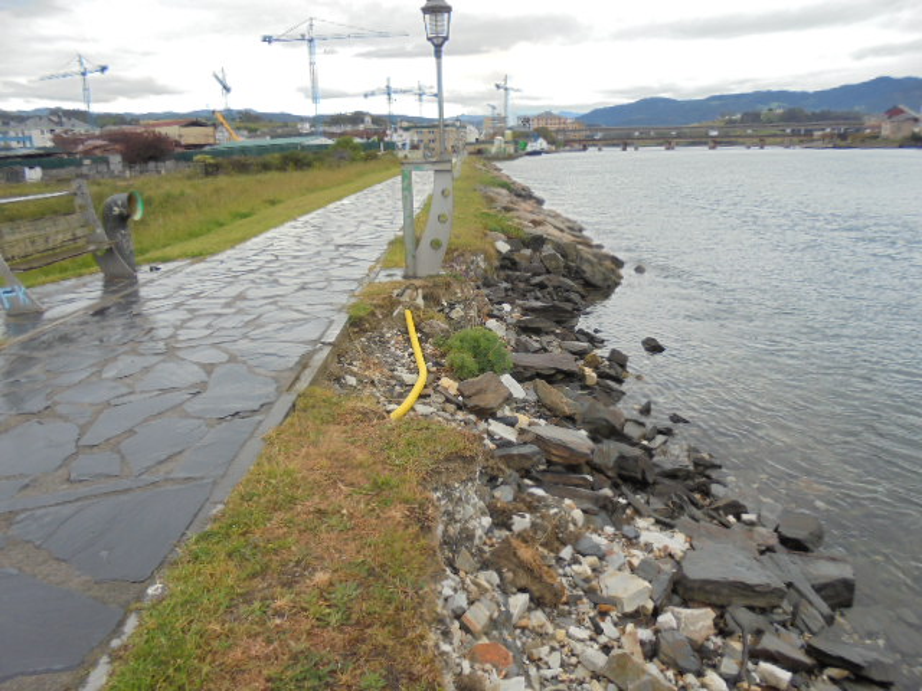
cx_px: 461
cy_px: 346
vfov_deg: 53.1
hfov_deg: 67.3
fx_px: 693
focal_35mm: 26
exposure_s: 1/200
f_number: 3.5
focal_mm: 4.6
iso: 100
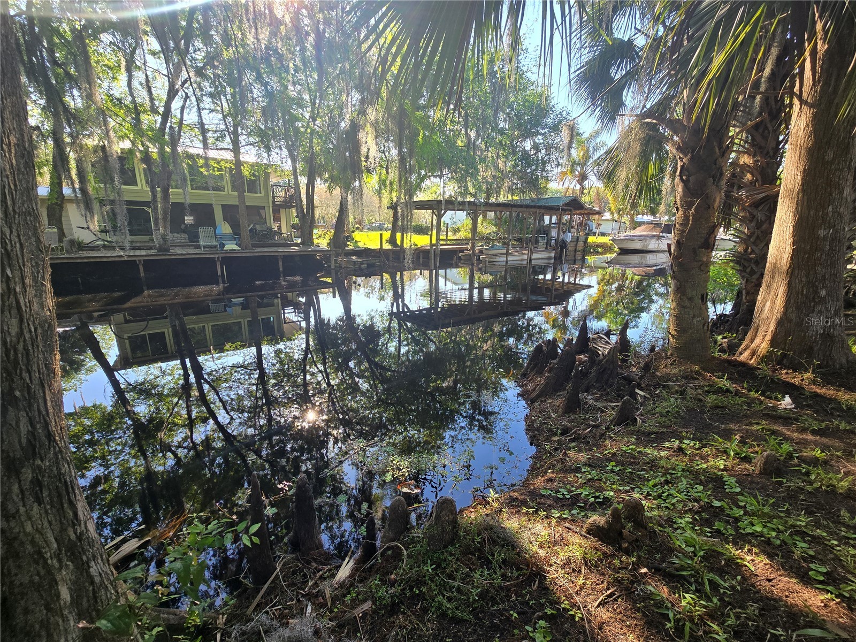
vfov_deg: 89.9
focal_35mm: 13
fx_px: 321
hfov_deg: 106.2
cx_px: 428
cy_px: 321
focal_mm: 2.2
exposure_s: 1/265
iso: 50
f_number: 2.2
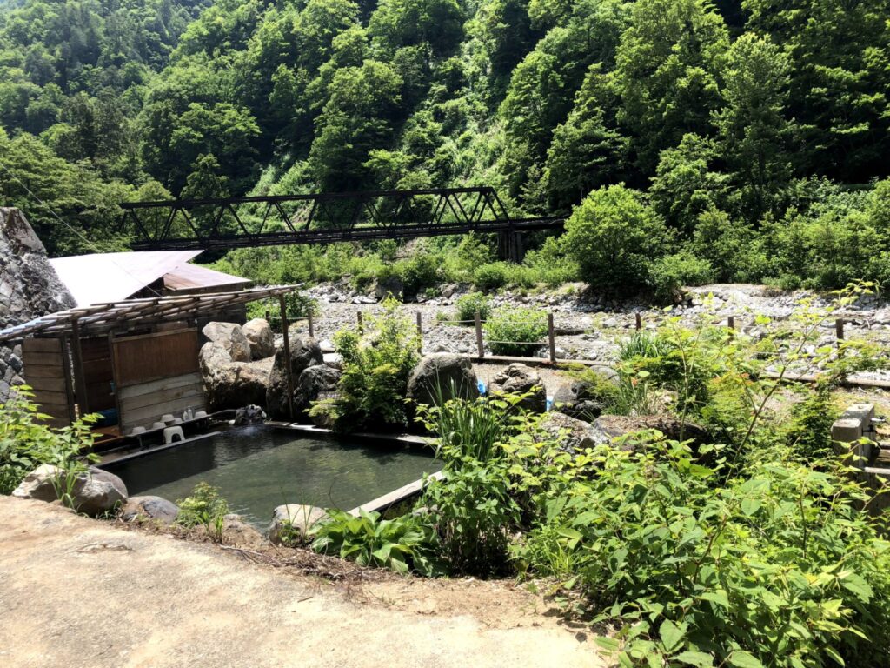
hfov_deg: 63.4
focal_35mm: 28
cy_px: 334
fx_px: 720
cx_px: 445
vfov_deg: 49.7
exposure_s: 1/960
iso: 20
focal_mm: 3.99
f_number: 1.8
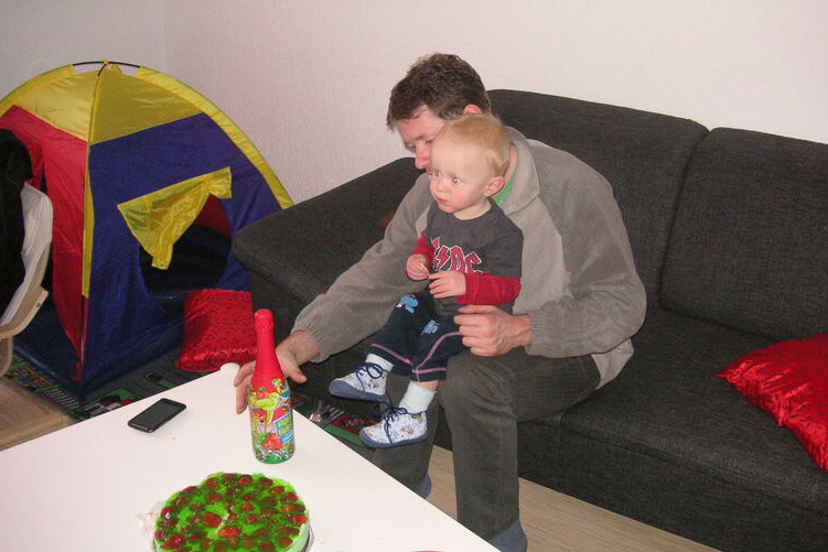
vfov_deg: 32.6
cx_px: 429
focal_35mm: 41
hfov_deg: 47.4
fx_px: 943
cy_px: 250
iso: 160
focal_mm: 6.1
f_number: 2.8
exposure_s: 1/45
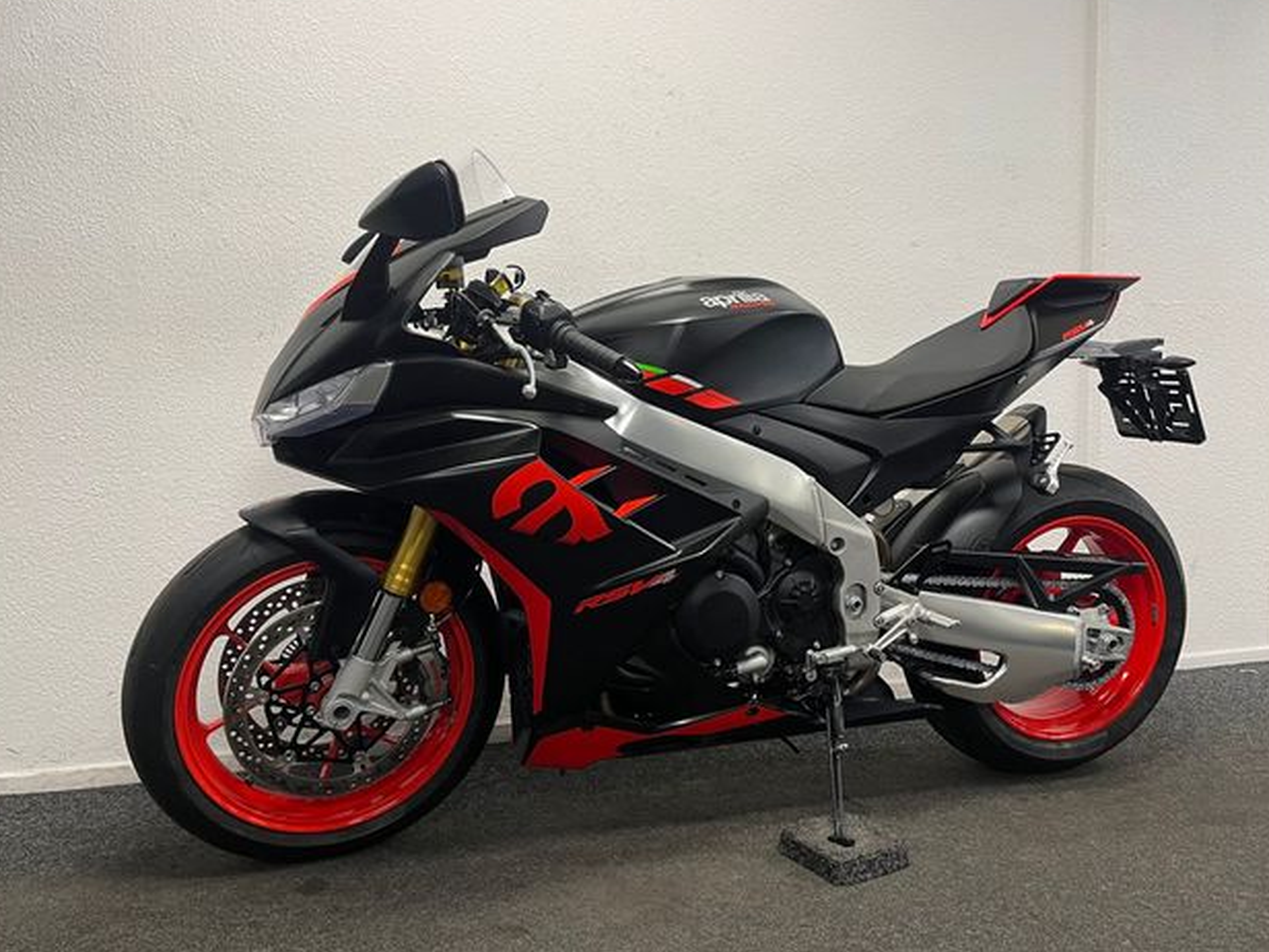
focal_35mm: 27
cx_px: 632
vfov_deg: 51.3
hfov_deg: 65.3
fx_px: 990
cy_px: 464
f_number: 1.6
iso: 80
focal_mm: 5.1
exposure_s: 1/50
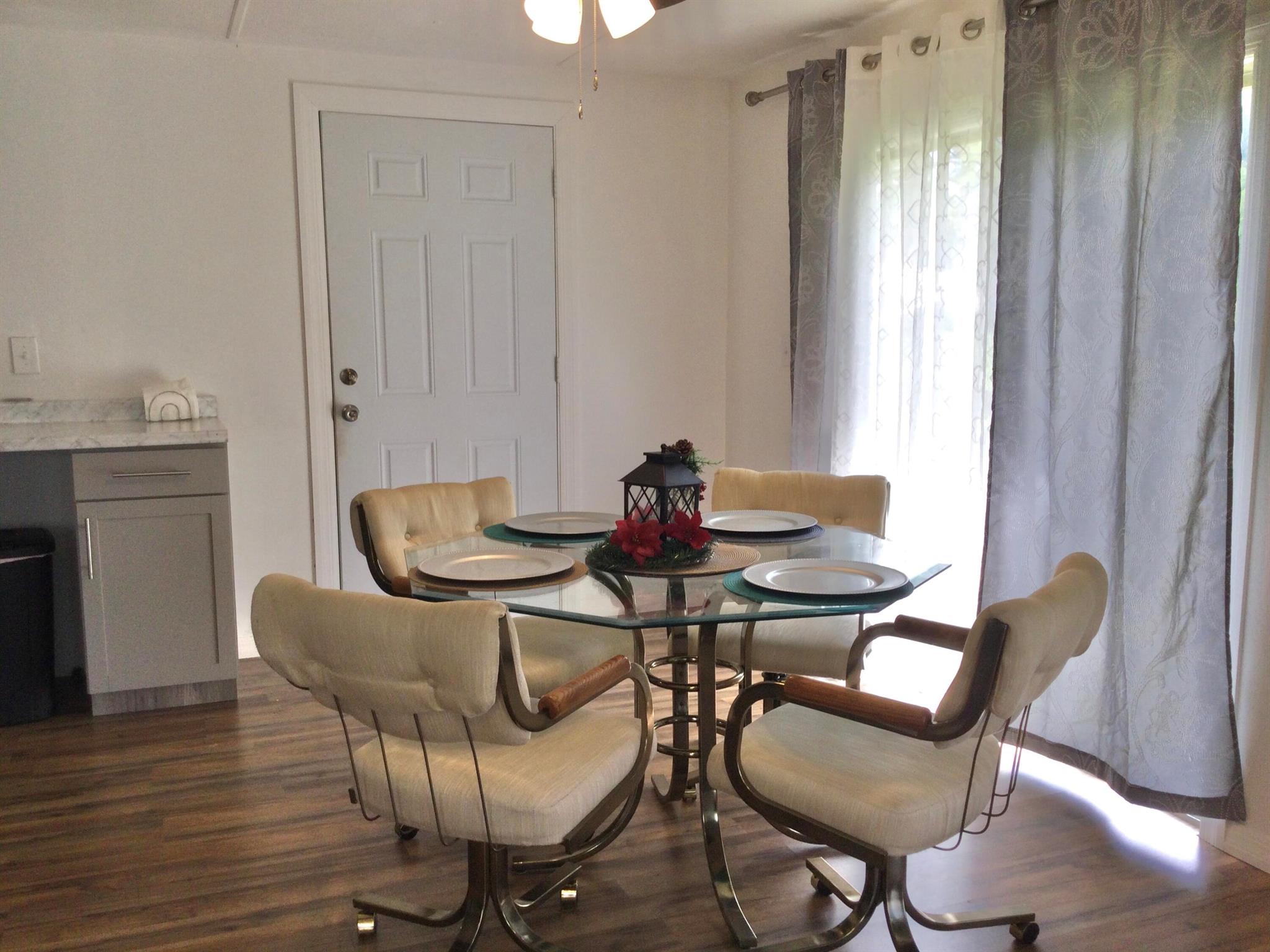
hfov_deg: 58.4
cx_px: 635
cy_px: 476
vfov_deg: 45.4
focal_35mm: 31
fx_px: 1137
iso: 25
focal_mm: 3.3
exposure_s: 1/60
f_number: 2.4
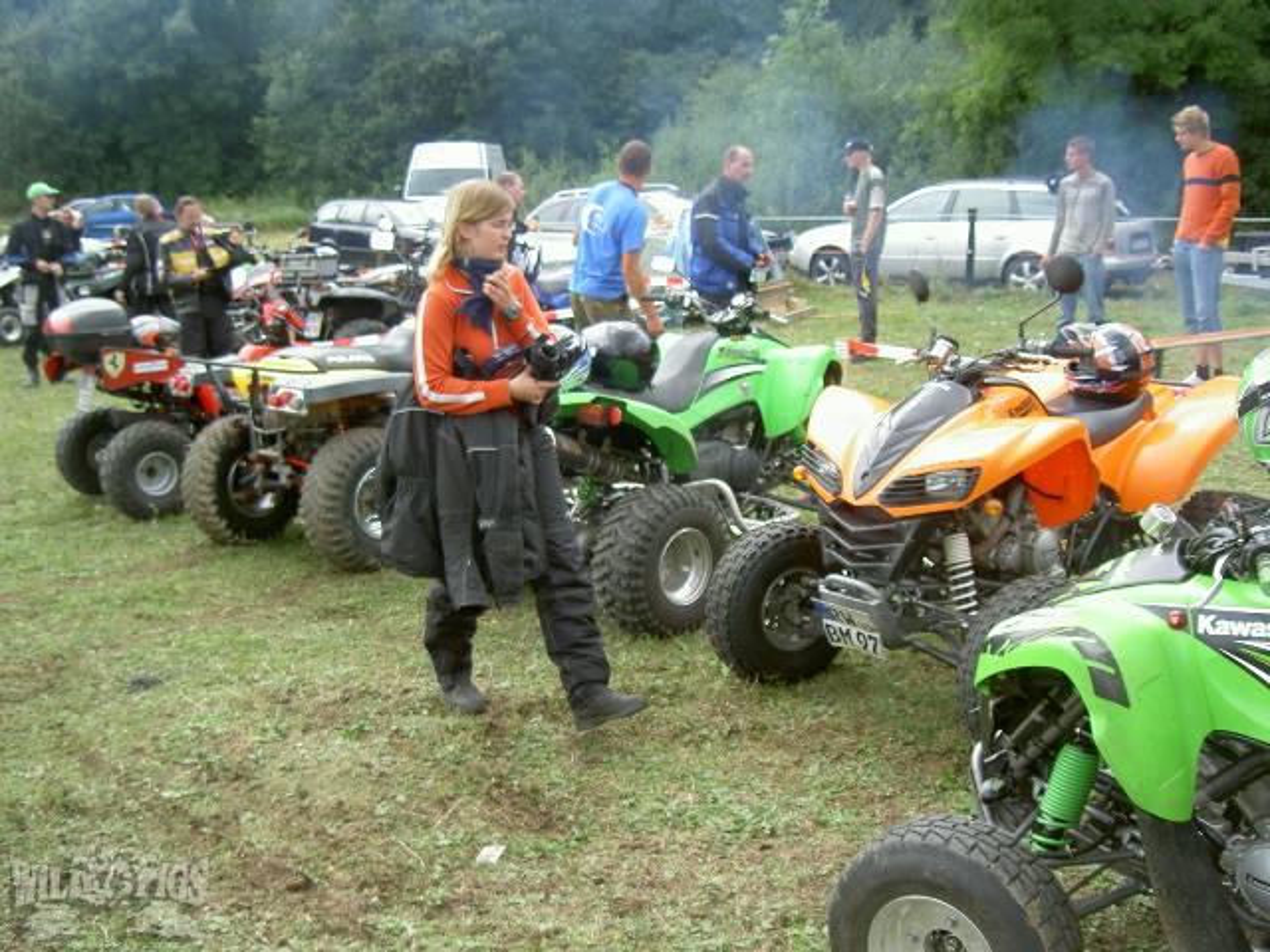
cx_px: 635
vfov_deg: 36.8
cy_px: 476
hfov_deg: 47.9
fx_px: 1431
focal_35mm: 39
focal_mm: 8
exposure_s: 1/200
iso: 50
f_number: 2.8
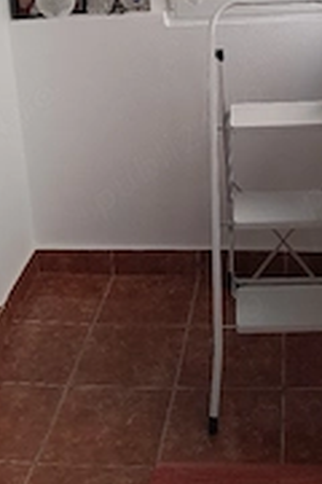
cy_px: -30
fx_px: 805
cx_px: 231
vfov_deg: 30.4
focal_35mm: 60
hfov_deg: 22.5
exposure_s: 1/100
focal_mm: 4.2
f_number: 1.7
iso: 64
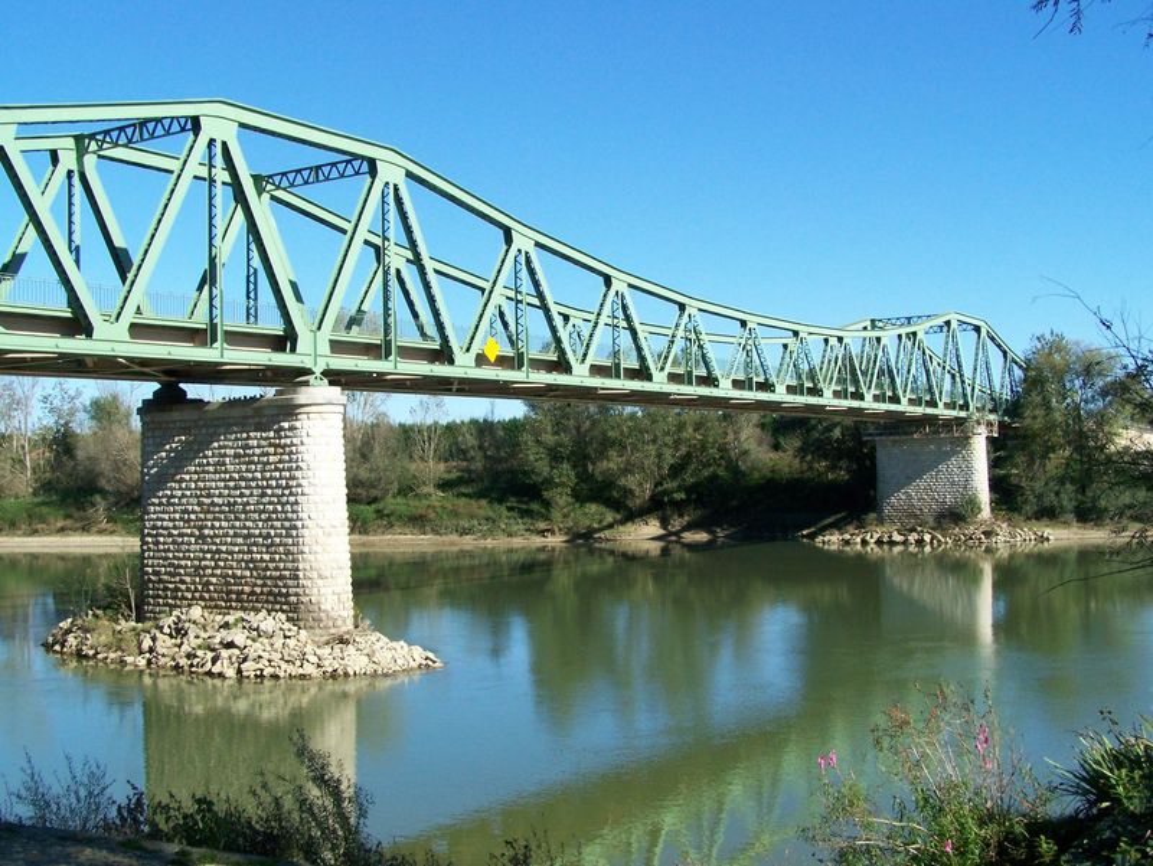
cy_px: 433
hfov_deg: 46.8
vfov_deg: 36.0
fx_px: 1333
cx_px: 576
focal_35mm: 40
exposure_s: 1/640
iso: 160
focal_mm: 6.7
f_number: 5.6
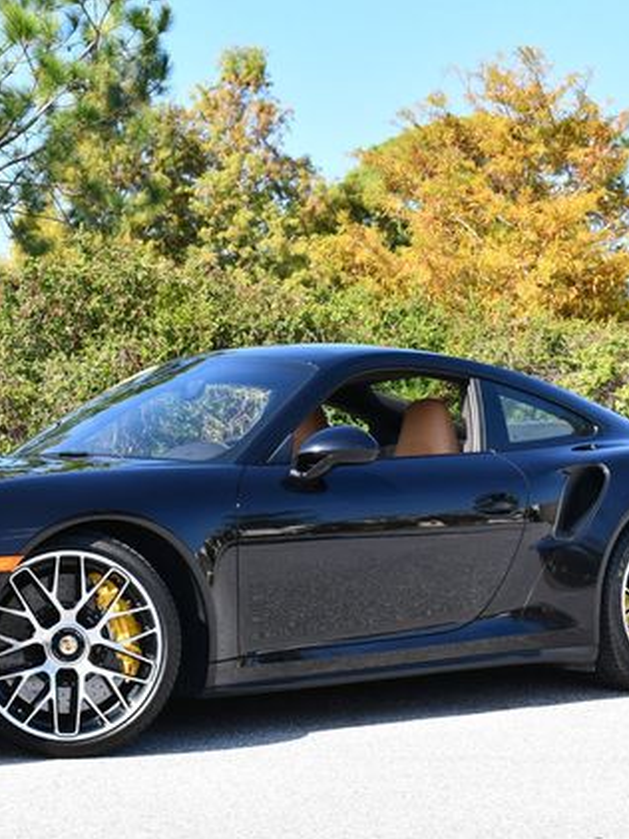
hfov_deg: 18.6
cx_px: 205
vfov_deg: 24.7
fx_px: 1913
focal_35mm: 79
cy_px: 424
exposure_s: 1/250
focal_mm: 27
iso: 200
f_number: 8
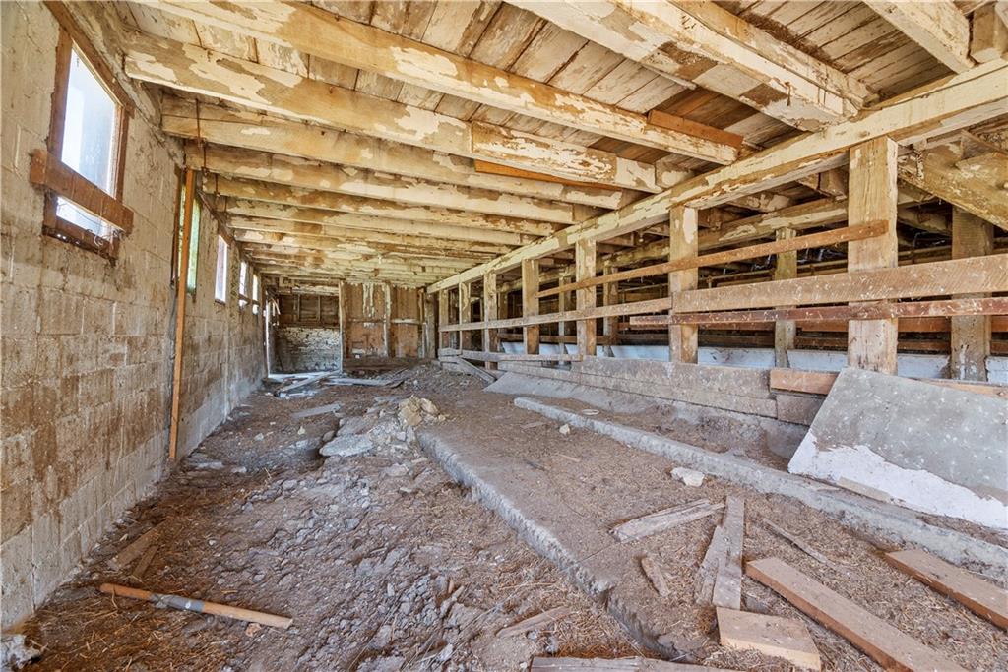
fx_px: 392
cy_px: 336
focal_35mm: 14
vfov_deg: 81.2
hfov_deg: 104.2
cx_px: 504
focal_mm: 14
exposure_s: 1/1.25
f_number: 8
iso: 400
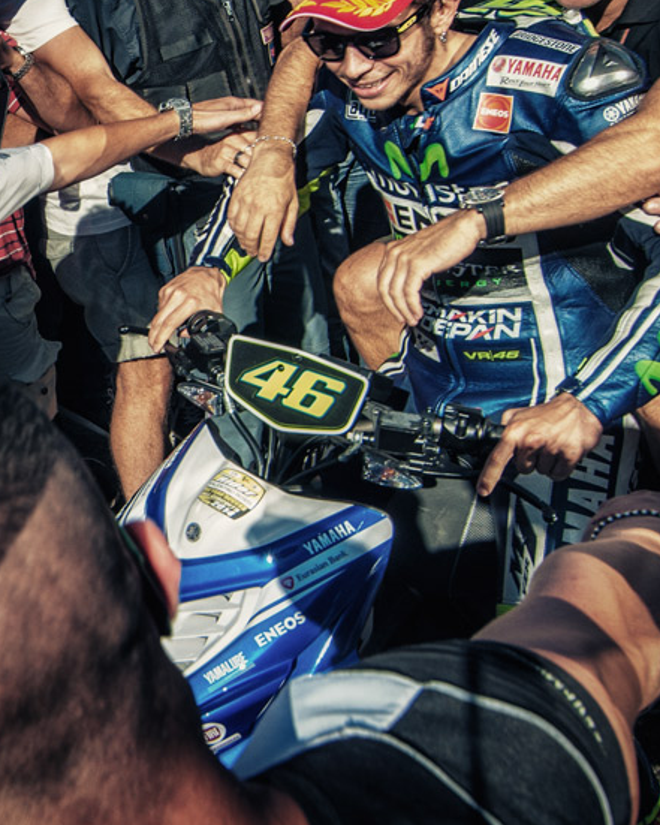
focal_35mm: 49
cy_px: 276
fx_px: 1196
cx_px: -43
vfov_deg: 37.6
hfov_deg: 28.4
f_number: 8
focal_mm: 16
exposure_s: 1/500
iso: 200
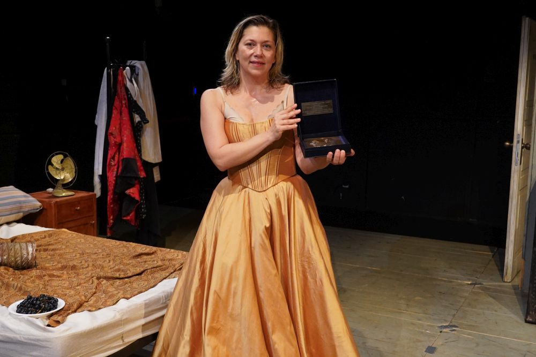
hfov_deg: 48.5
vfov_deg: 33.4
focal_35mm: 40
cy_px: 178
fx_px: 596
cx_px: 268
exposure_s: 1/250
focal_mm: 27
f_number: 4
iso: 5000
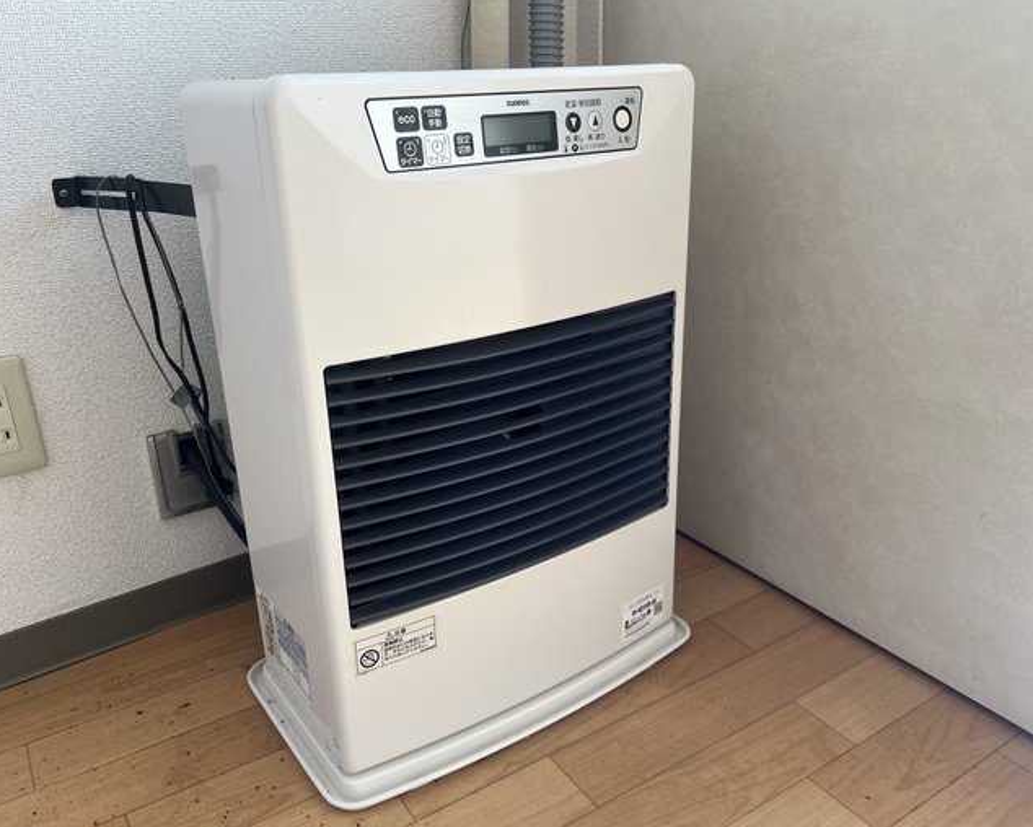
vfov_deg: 51.6
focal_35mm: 28
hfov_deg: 62.2
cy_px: 421
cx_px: 510
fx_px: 857
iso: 64
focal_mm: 5.7
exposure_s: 1/121
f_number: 1.5
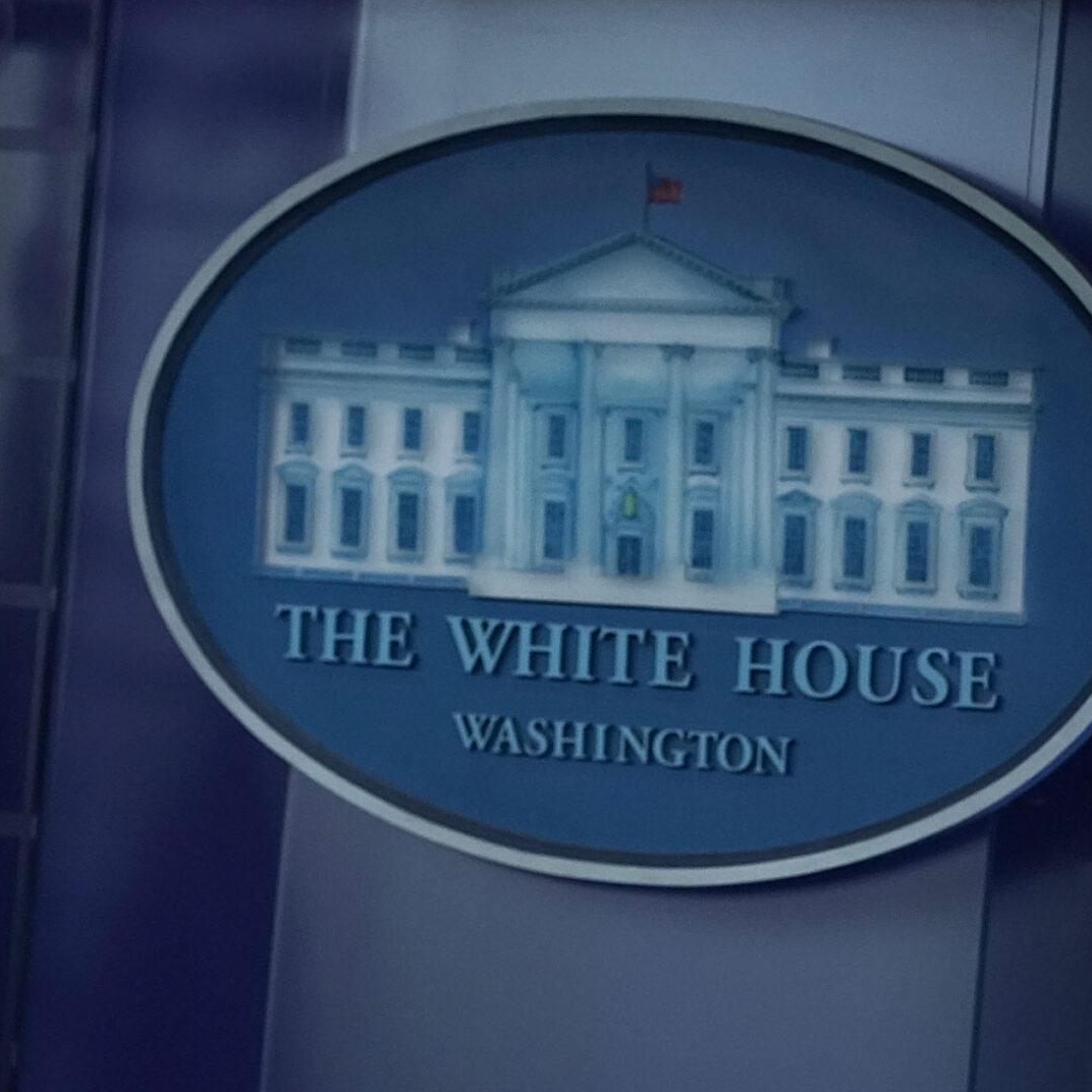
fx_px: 7245
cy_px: 697
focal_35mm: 203
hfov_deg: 8.6
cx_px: -75
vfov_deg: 8.6
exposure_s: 1/800
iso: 3200
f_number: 5.6
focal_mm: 100
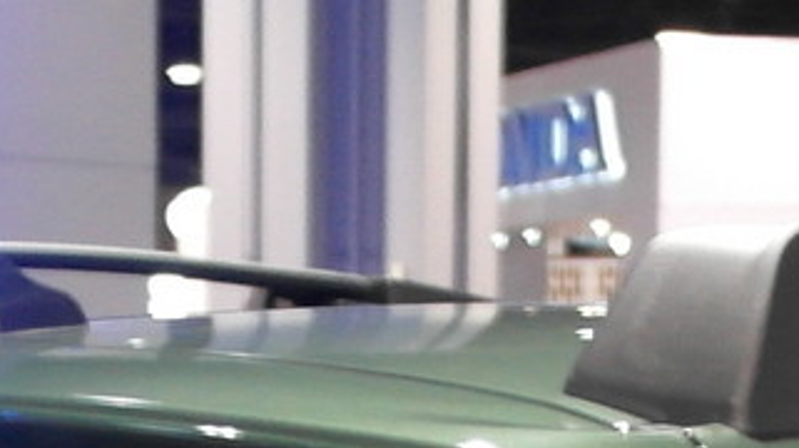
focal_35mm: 245
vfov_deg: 4.7
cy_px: 1492
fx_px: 5187
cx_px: 341
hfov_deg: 8.8
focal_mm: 20
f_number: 3.5
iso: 800
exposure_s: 1/20
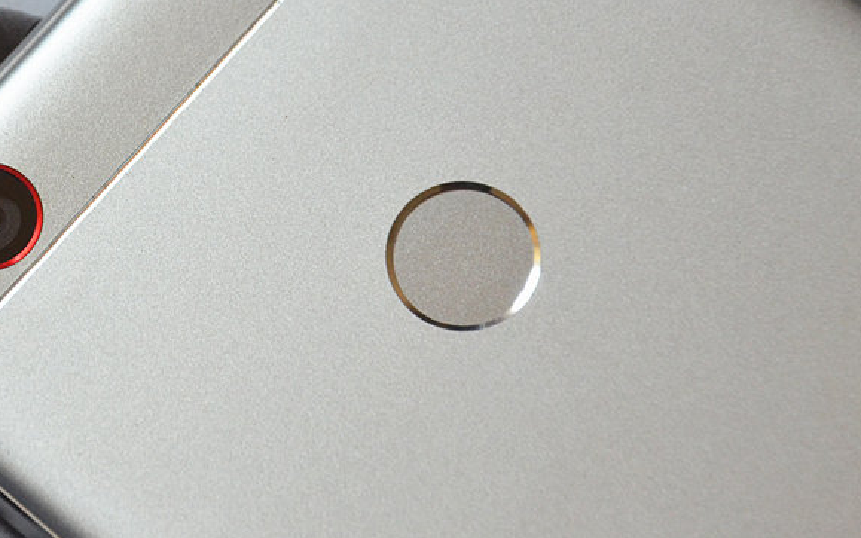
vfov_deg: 4.0
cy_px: 135
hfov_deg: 6.3
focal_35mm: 332
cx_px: 98
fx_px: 7792
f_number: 5.6
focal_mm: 105
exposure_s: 1/50
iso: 1600
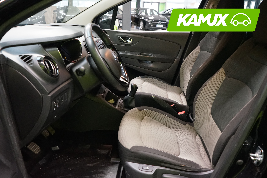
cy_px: 89
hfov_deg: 65.5
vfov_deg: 46.4
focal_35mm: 28
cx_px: 134
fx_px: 208
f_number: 4.5
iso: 5000
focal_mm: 28
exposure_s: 1/30
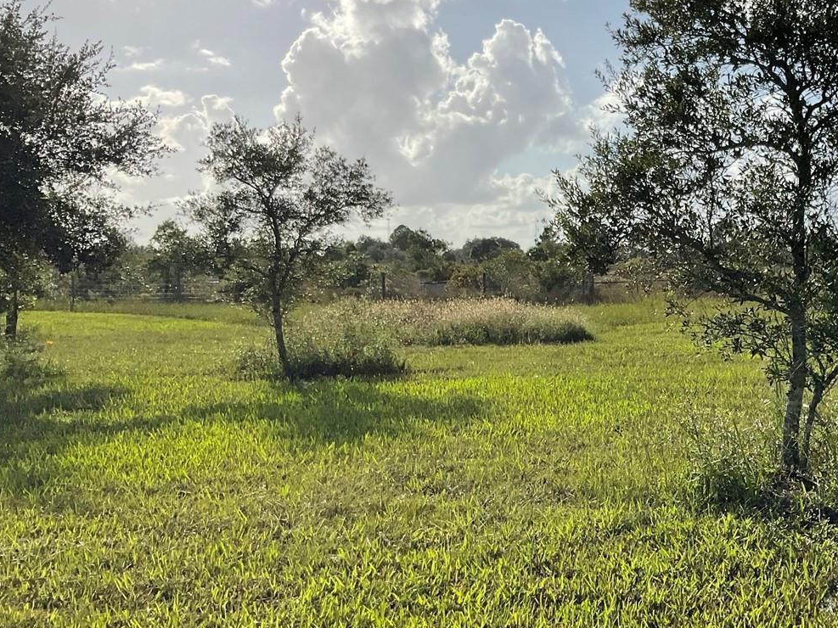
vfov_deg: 30.9
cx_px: 670
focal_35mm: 47
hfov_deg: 38.9
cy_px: 342
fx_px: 1138
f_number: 1.8
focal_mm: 3
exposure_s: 1/3788
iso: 16
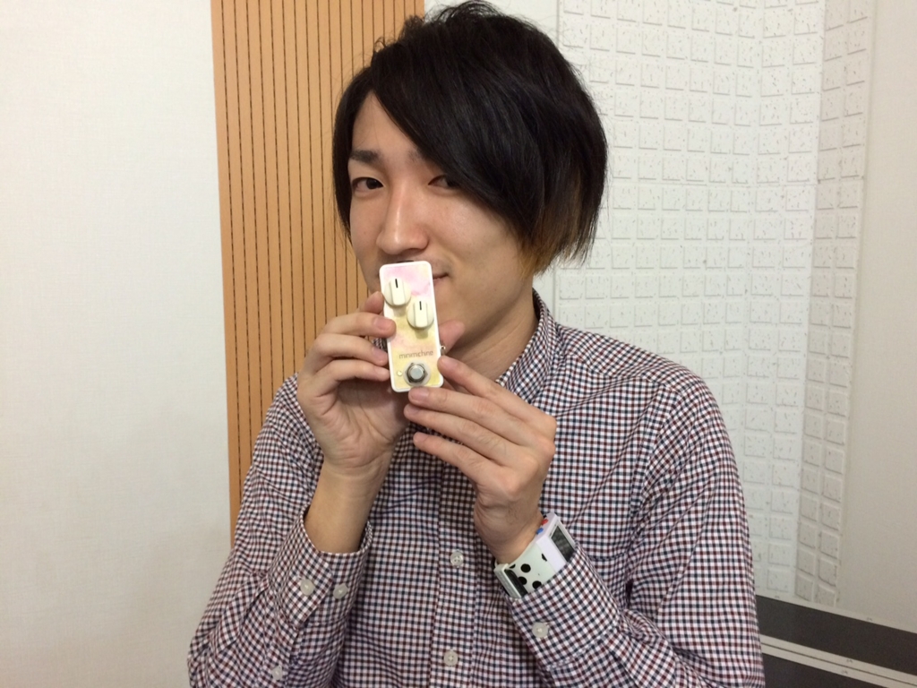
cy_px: 344
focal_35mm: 29
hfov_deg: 61.7
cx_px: 458
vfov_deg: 48.2
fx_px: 768
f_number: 2.2
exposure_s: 1/30
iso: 160
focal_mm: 4.15
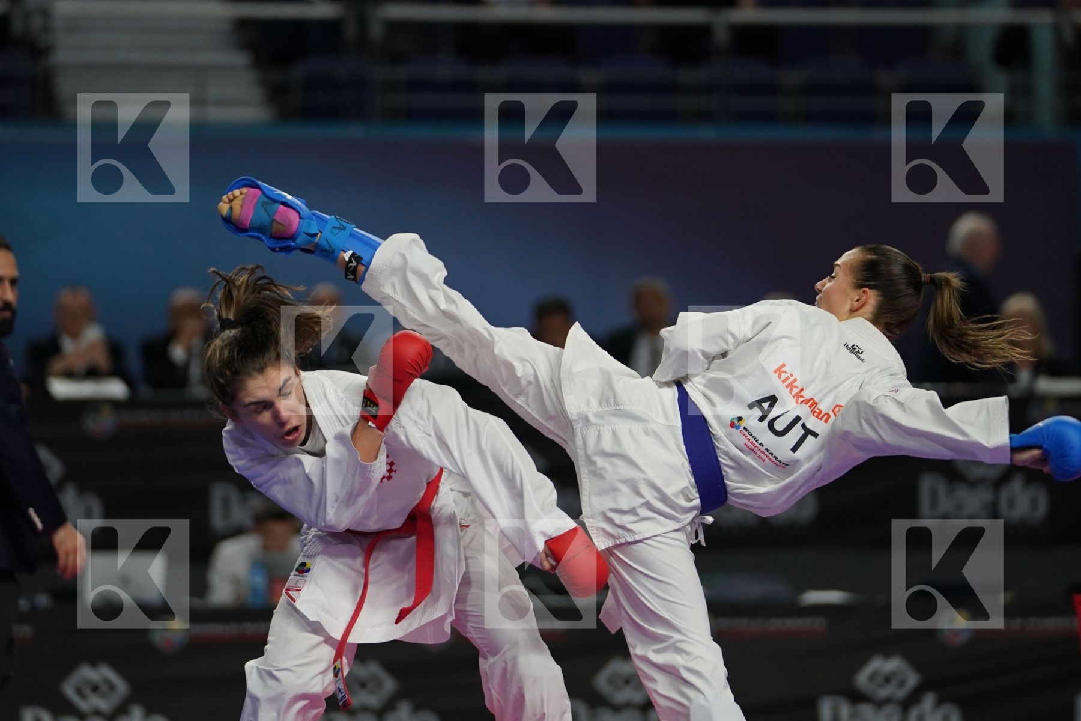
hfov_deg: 8.8
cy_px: 360
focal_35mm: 234
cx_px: 540
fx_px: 7026
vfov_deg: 5.9
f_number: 2.8
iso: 1000
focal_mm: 156
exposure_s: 1/1000
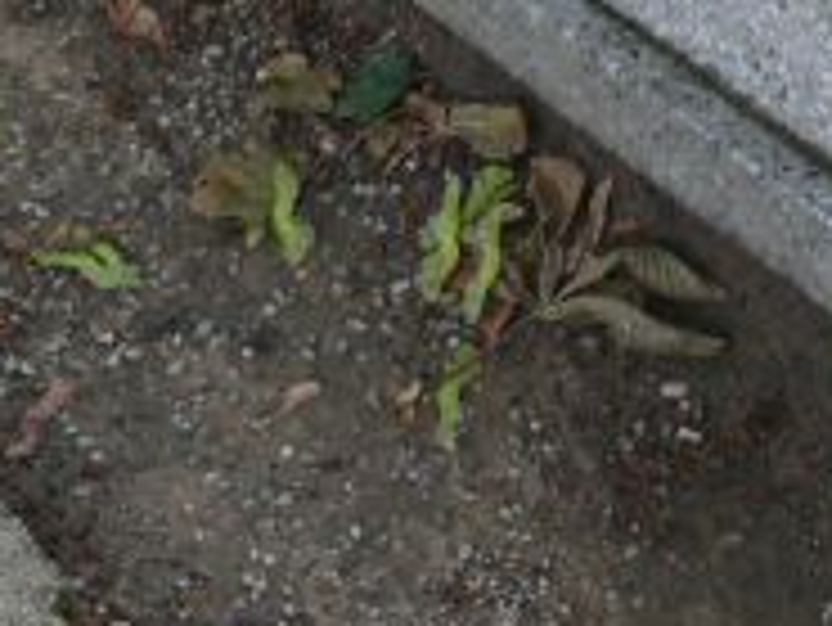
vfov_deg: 11.5
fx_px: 2910
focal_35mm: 121
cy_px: -432
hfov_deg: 16.1
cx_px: 675
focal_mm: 7.4
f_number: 2.8
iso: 100
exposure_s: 1/40
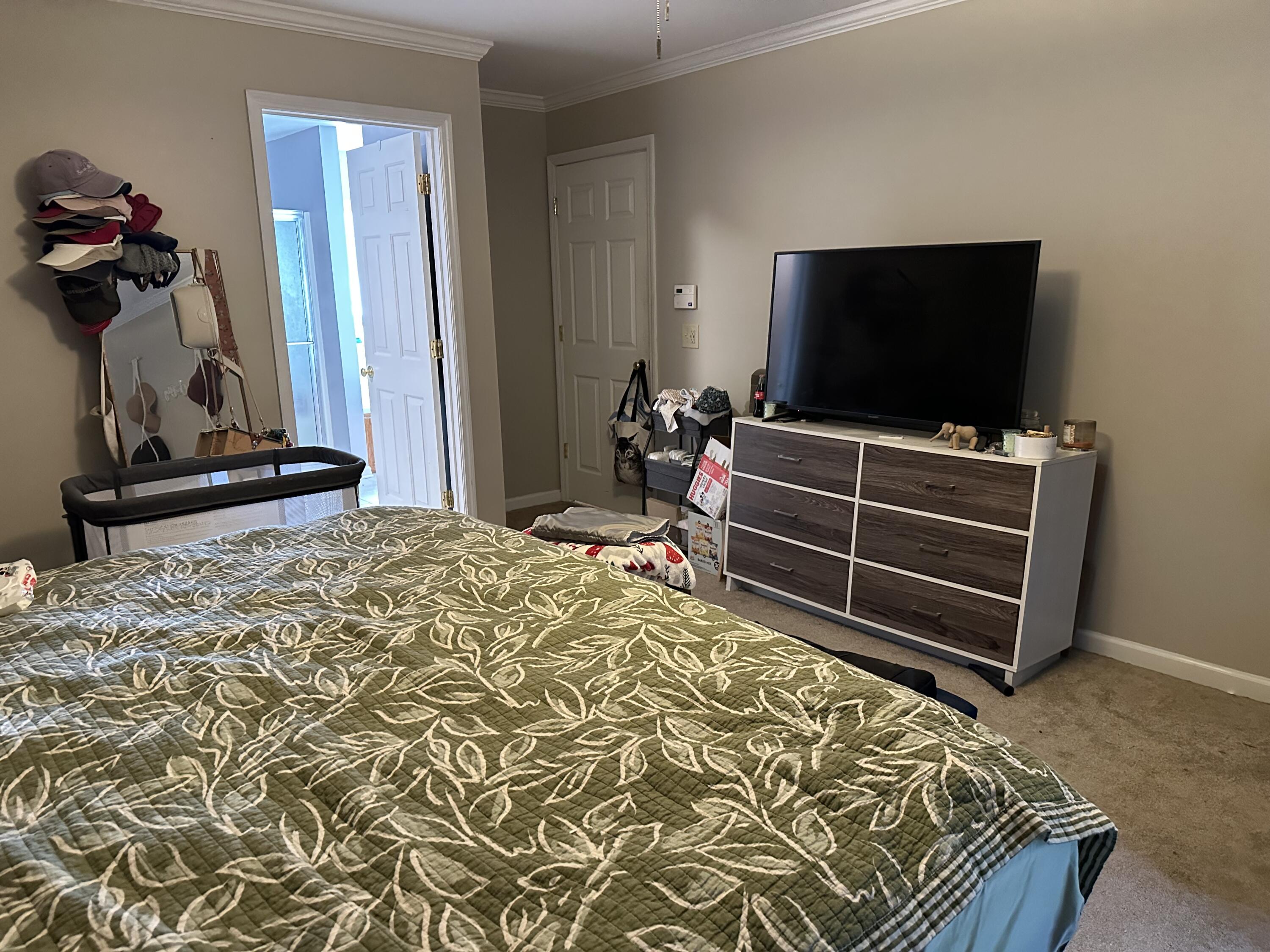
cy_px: 476
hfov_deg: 71.6
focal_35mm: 24
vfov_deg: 56.8
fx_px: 881
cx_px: 635
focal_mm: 6.86
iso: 800
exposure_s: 1/60
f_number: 1.78
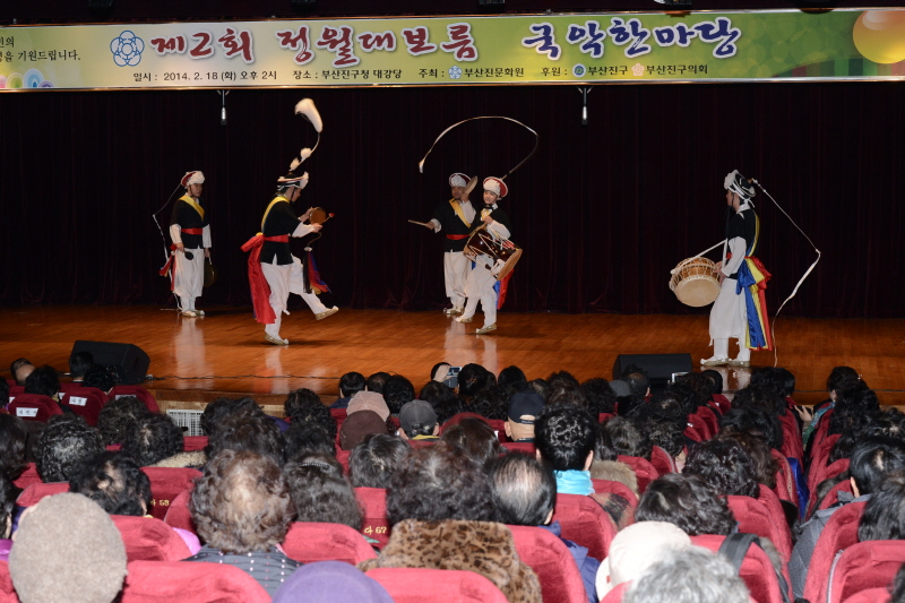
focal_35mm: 70
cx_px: 452
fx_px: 1759
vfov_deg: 19.4
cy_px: 302
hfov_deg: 28.8
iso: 1250
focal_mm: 70
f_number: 11
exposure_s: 1/100
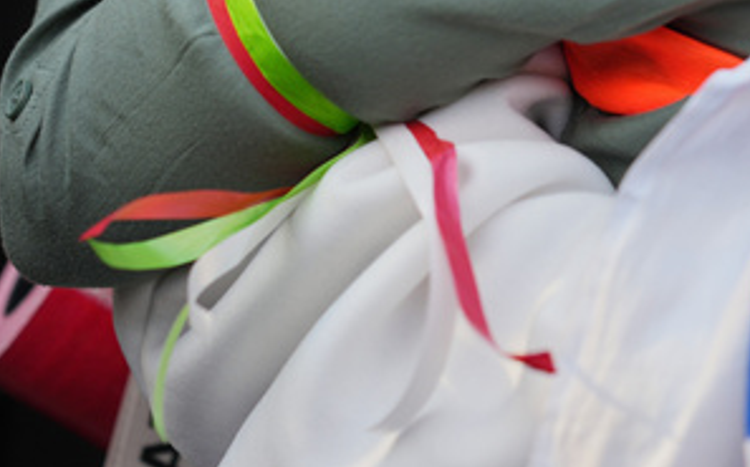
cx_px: 480
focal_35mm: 176
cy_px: -271
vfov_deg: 7.3
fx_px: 3594
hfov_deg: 11.9
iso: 160
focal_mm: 50
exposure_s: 1/1000
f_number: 2.2
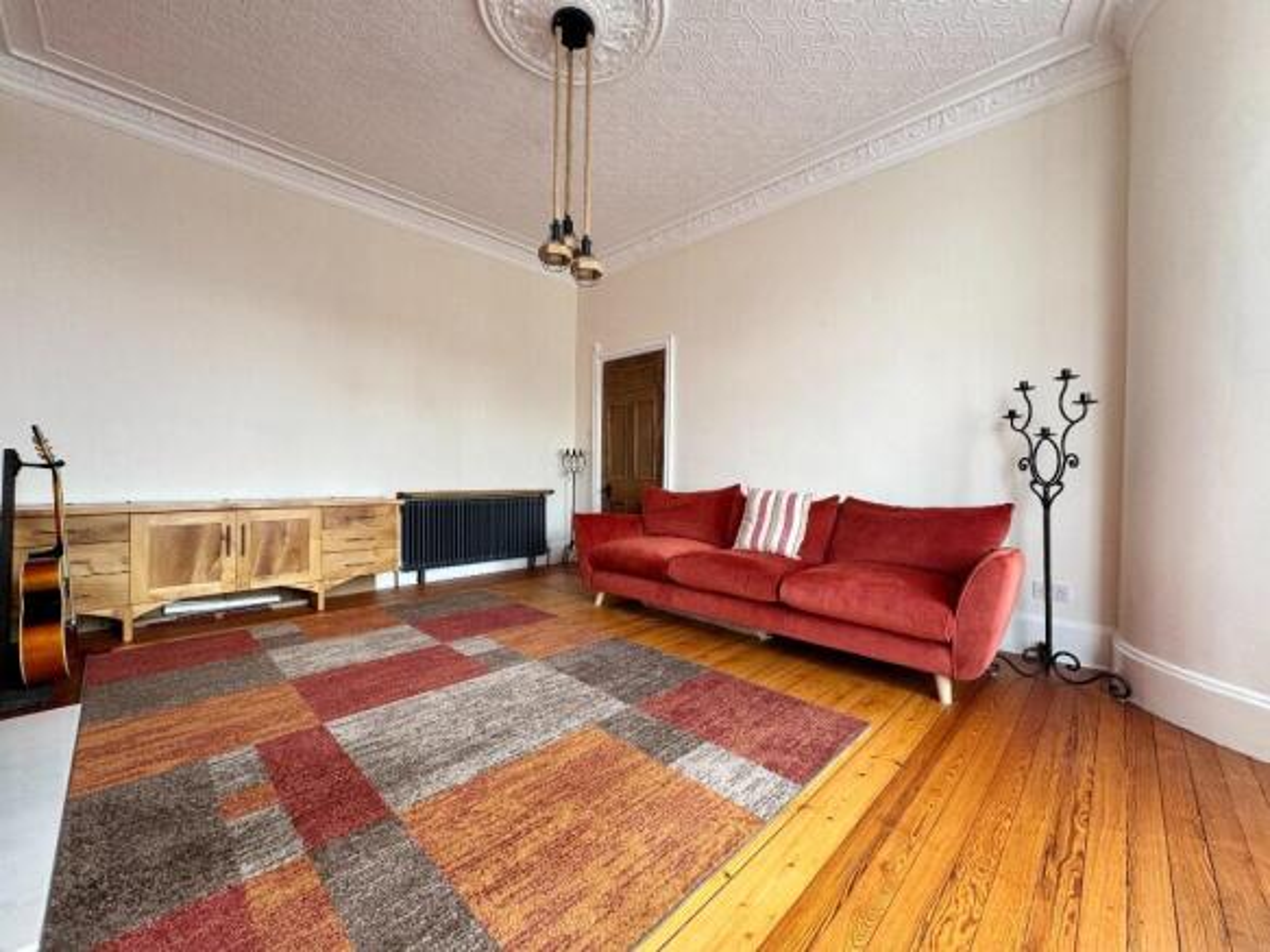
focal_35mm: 14
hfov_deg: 102.1
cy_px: 476
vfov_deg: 85.7
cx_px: 635
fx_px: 514
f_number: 2.2
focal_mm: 2.22
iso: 125
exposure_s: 1/99
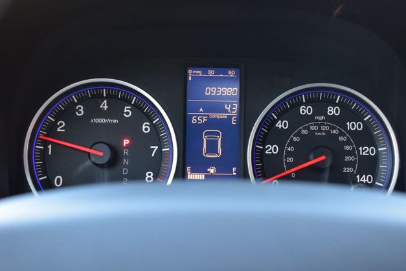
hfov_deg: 38.2
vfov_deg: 26.0
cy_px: 134
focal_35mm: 52
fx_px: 586
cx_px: 206
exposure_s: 1/15
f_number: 6.3
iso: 400
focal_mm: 34
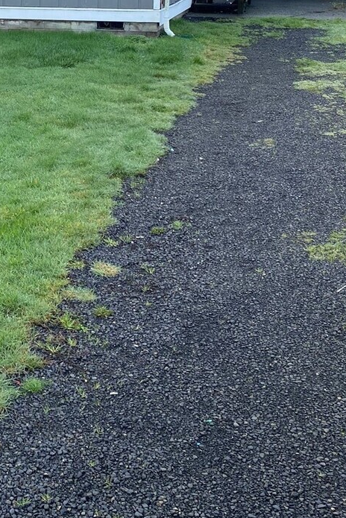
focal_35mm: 56
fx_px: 806
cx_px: 17
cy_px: 76
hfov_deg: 23.4
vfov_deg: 34.1
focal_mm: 4.25
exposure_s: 1/644
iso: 32
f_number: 1.8
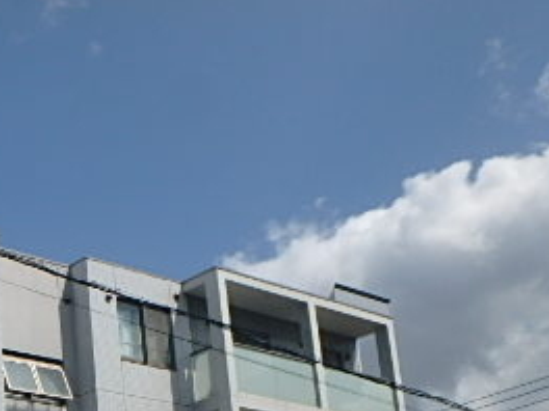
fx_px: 999
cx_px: -64
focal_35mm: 63
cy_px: 494
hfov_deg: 27.9
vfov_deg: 21.6
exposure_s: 1/640
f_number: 7.1
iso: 125
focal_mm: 4.7
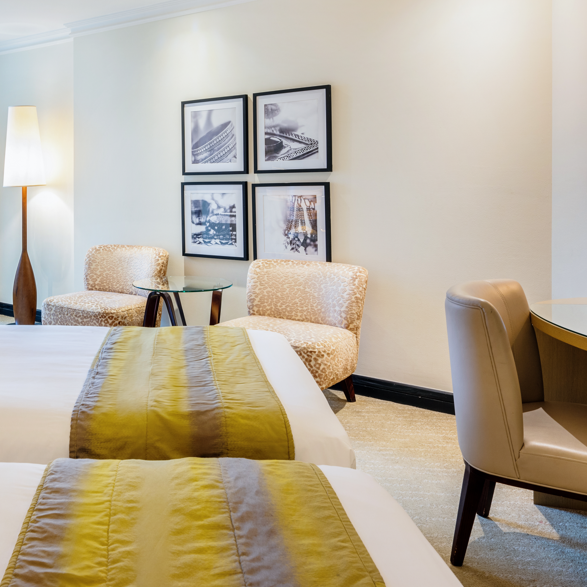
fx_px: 691
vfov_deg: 45.1
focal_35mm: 36
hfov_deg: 43.4
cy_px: 181
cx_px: 101
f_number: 11
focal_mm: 20
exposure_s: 4
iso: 100
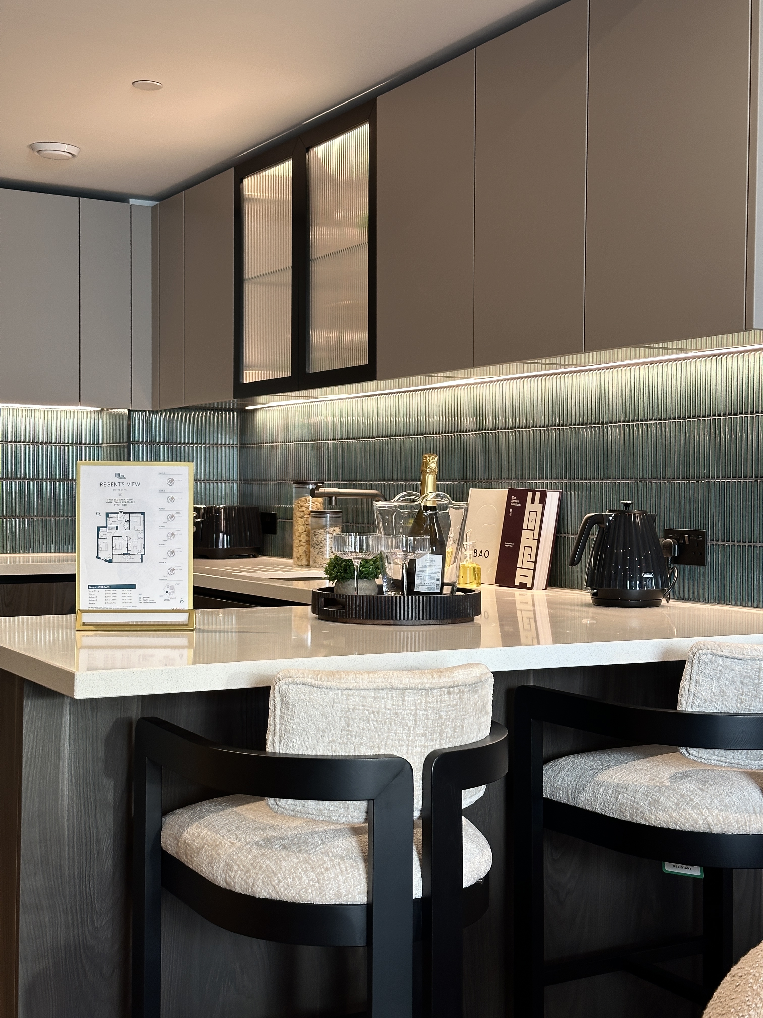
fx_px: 1411
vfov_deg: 39.7
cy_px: 509
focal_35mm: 48
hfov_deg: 30.3
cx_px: 382
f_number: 1.78
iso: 80
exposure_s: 1/50
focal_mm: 6.86
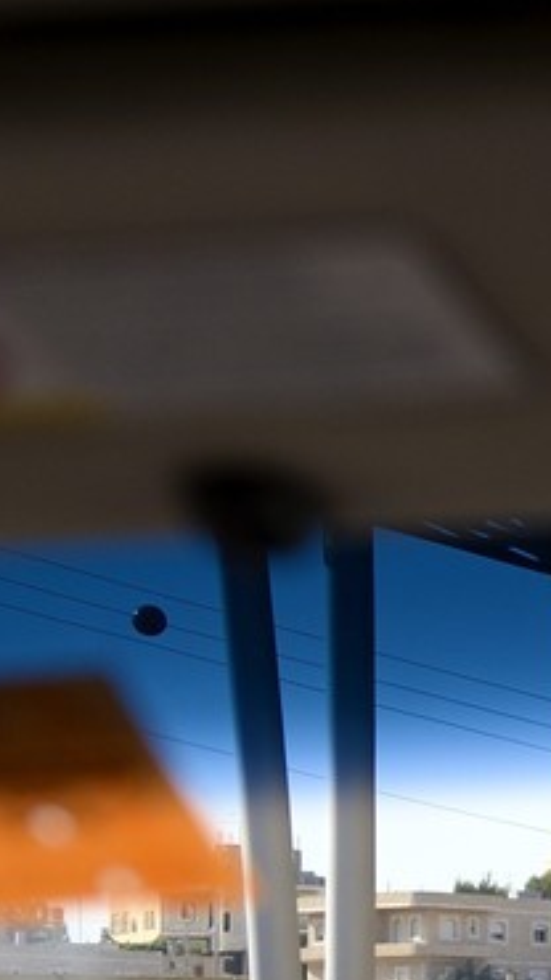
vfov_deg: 9.8
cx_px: 1971
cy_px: 1261
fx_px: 5639
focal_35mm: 217
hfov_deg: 5.1
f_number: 4
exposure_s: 1/1000
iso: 200
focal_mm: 48
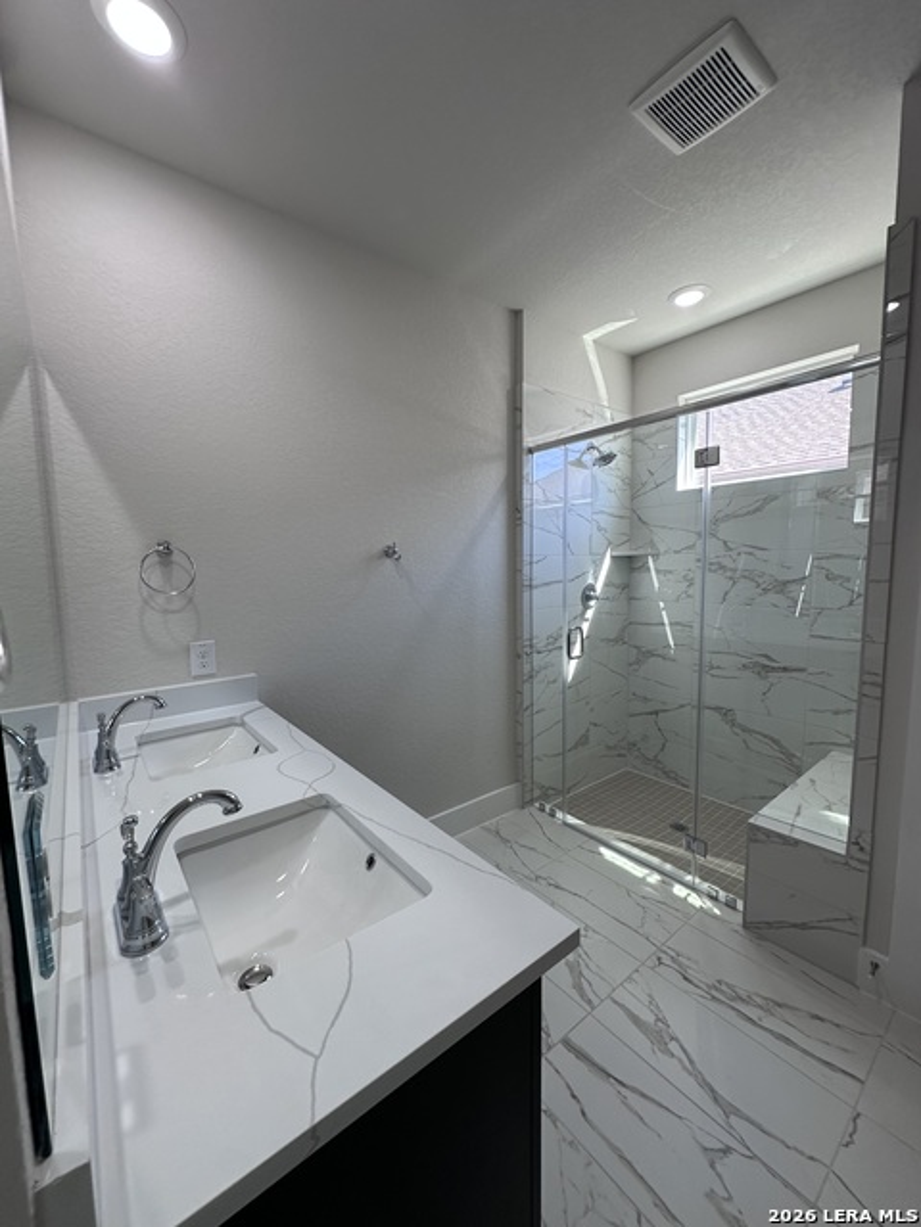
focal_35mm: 14
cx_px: 460
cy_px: 614
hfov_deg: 85.7
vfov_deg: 102.1
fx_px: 497
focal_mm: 2.22
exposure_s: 1/120
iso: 80
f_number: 2.2
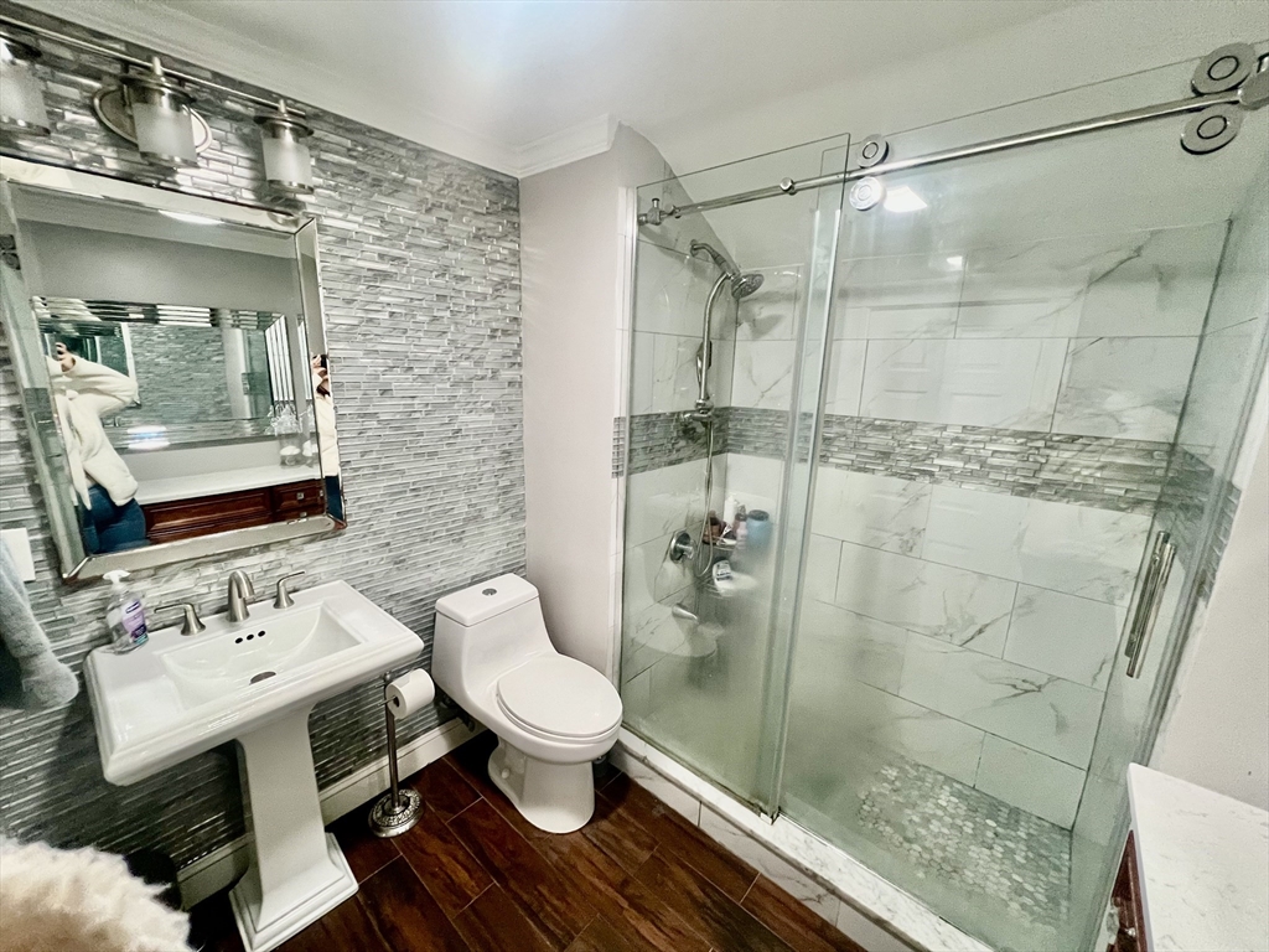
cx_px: 634
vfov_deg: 89.9
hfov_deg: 106.2
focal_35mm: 13
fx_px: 477
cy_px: 476
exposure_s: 1/60
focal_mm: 1.57
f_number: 1.8
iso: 320
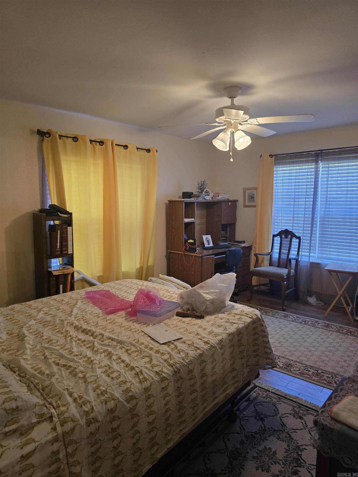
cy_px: 238
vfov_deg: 73.9
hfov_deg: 58.9
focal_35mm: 23
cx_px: 179
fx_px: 317
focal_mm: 6.3
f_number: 1.7
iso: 400
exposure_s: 1/120
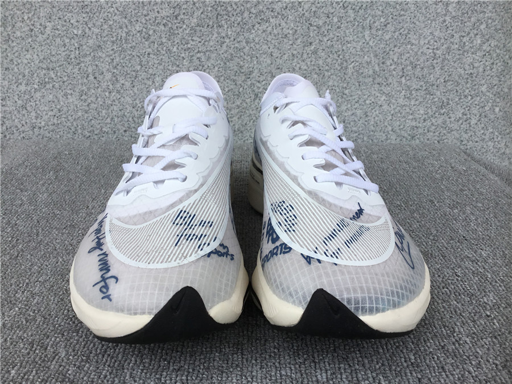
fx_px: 459
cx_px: 256
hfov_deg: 58.4
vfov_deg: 45.4
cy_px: 192
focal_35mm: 31
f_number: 2.4
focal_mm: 3.3
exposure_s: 1/381
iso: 25
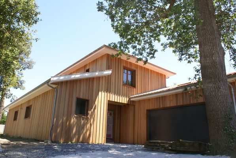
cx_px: 118
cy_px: 79
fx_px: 177
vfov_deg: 48.1
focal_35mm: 27
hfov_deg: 67.3
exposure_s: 1/60
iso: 100
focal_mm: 18
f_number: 8
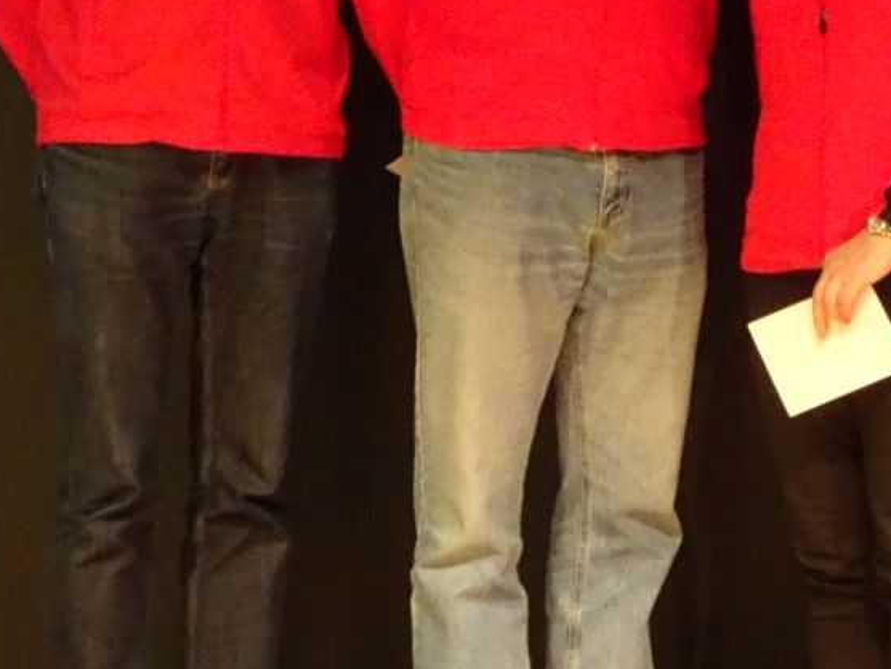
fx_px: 3887
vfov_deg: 9.7
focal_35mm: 151
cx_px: 851
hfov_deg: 12.9
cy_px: -146
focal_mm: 7.05
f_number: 4
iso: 800
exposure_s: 1/13
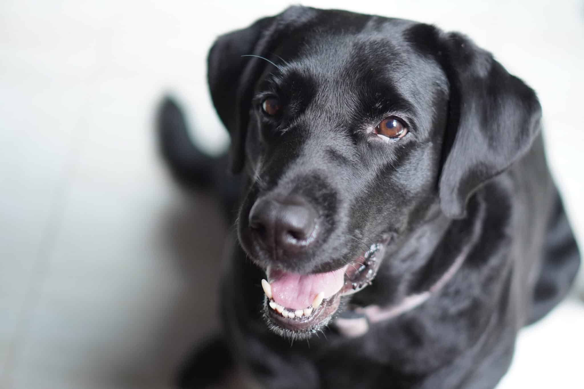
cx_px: 292
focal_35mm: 75
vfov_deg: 18.2
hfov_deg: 27.0
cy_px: 194
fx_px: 1216
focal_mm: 50
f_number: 1.8
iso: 1250
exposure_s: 1/1000
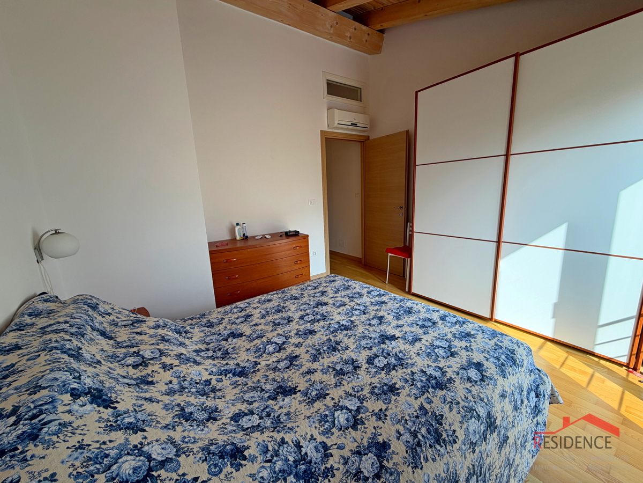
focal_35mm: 14
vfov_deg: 85.7
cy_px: 242
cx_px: 322
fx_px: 260
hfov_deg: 102.1
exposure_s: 1/100
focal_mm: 2.22
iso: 32
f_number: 2.2
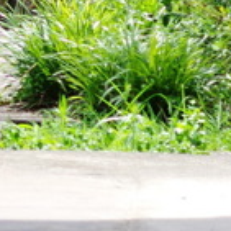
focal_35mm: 648
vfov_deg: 2.7
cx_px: -554
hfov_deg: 2.7
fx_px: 4892
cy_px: -197
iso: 100
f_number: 3.2
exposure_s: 1/320
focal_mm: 70
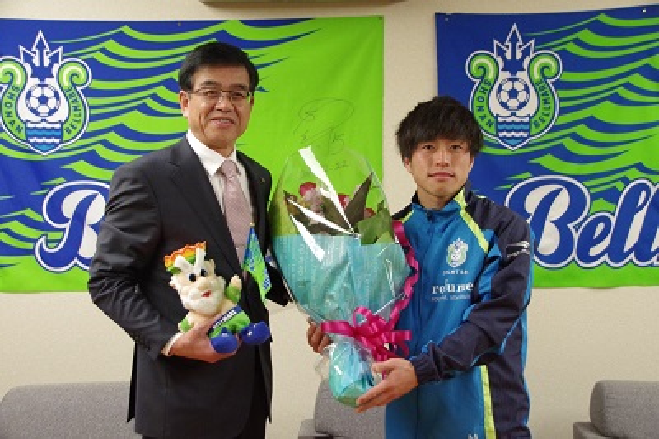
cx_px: 330
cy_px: 220
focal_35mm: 56
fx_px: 1015
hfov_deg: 36.0
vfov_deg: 24.4
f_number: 5.6
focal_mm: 37
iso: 3200
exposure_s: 1/50
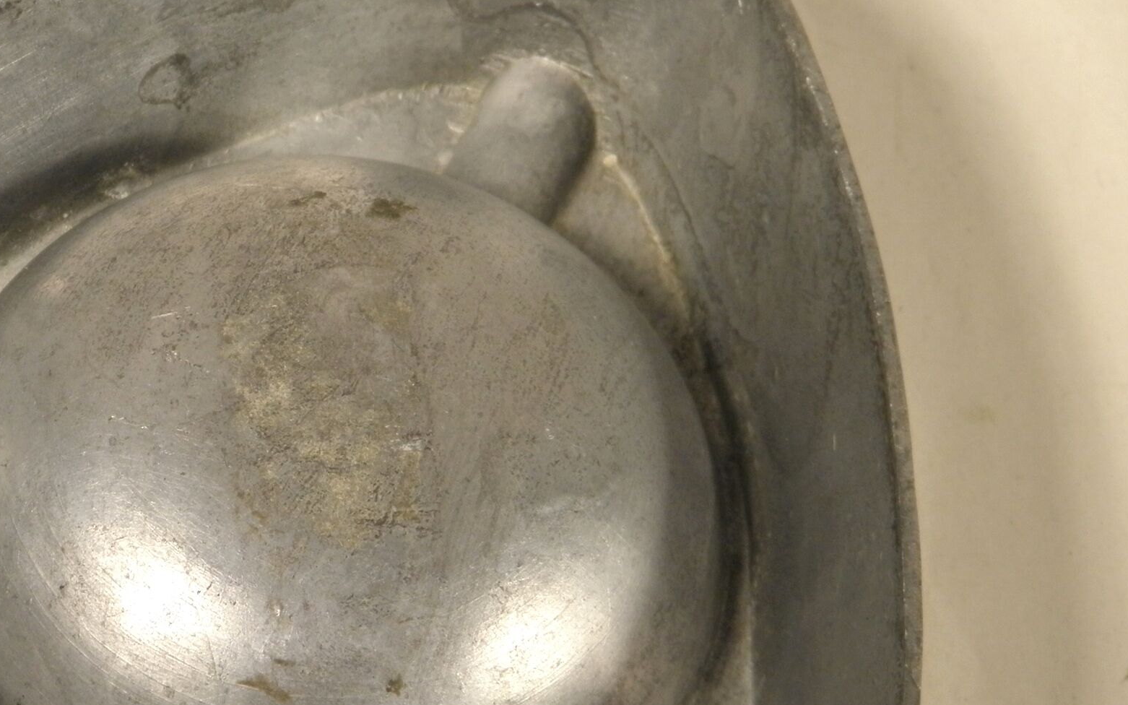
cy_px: 438
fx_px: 4273
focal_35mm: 139
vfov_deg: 9.4
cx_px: 397
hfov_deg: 15.0
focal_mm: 14.3
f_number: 4.4
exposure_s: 1/50
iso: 125
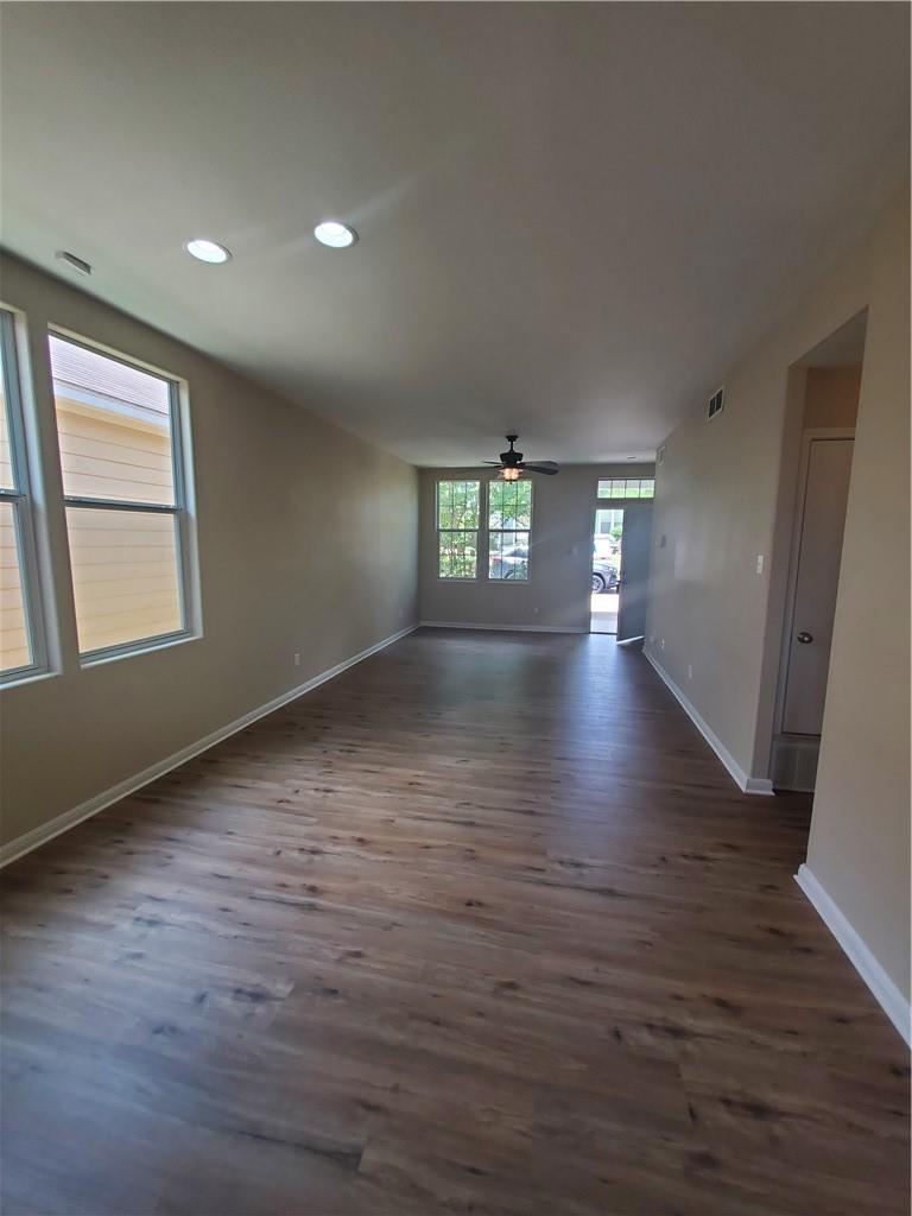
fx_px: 457
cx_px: 456
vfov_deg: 106.2
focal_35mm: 13
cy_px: 608
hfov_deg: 89.9
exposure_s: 1/60
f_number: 2.2
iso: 80
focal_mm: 1.8
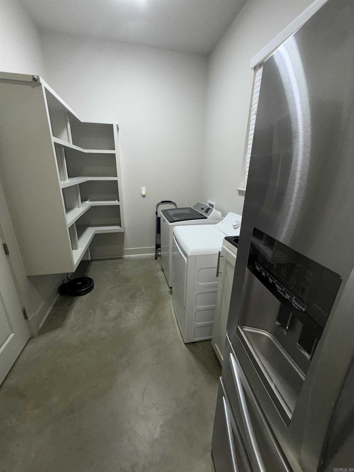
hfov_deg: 85.7
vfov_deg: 102.1
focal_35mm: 14
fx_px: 191
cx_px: 177
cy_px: 236
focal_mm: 2.22
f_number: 2.2
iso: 64
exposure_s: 1/60
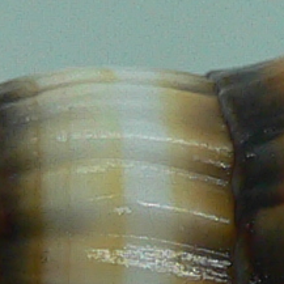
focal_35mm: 287
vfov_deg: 6.0
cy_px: 450
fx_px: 2664
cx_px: 323
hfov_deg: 6.1
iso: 80
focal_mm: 4.6
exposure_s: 1/60
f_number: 2.8
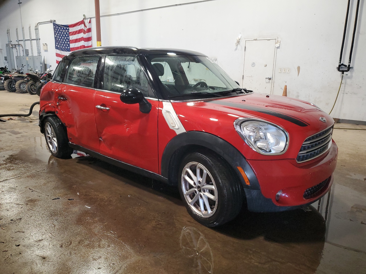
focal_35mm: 26
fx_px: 275
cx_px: 183
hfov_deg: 67.3
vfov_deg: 53.1
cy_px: 137
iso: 125
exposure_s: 1/60.2
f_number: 1.5
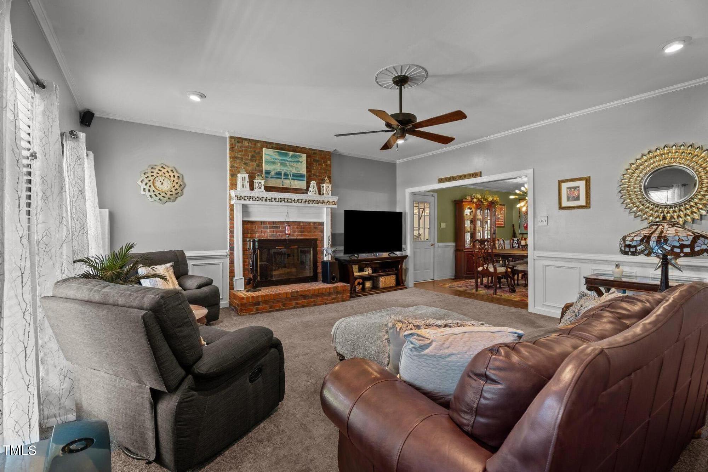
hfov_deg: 96.7
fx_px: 315
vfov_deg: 73.7
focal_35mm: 16
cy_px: 236
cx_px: 354
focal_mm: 16
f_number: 8
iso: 400
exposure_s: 1
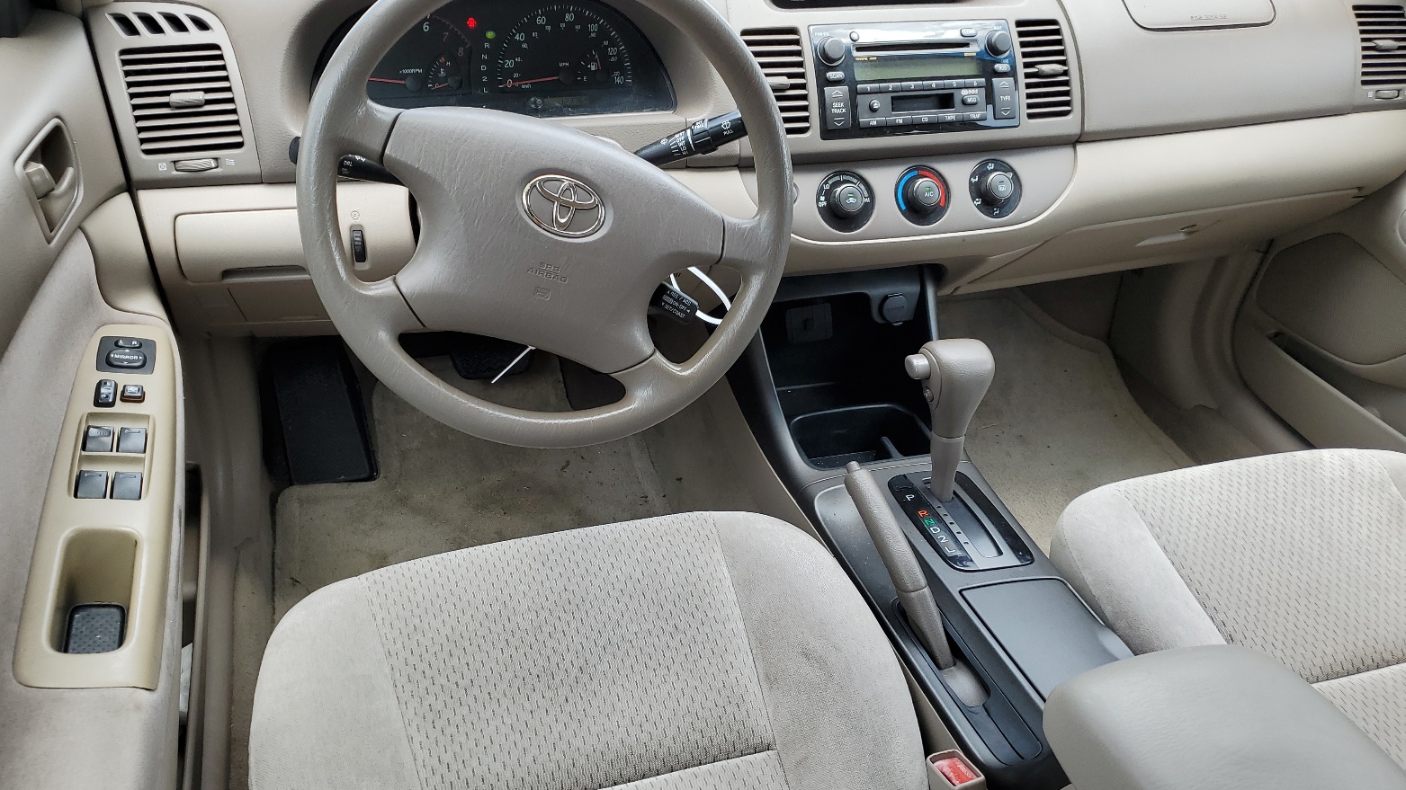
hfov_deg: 66.1
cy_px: 435
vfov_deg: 40.1
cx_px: 695
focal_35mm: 29
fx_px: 1081
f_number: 1.5
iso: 50
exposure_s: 1/250
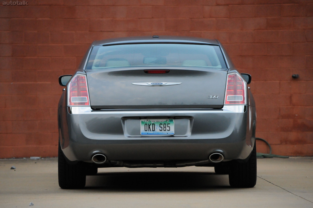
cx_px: 156
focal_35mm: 158
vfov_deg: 8.7
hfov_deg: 13.1
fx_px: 1368
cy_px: 104
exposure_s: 1/640
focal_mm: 105
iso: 2000
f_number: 5.6
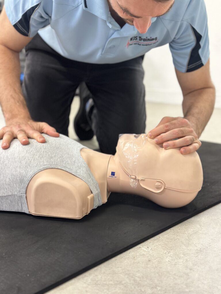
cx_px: 110
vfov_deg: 39.7
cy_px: 147
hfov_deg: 30.3
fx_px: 409
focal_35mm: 48
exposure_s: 1/50
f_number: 1.78
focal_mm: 6.86
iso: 320
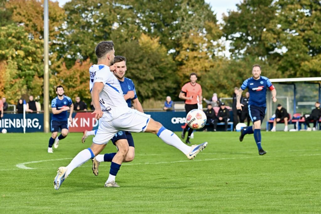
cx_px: 160
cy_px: 107
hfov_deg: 13.7
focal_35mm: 150
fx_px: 1337
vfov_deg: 9.1
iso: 1400
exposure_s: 1/1600
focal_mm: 150
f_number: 6.3
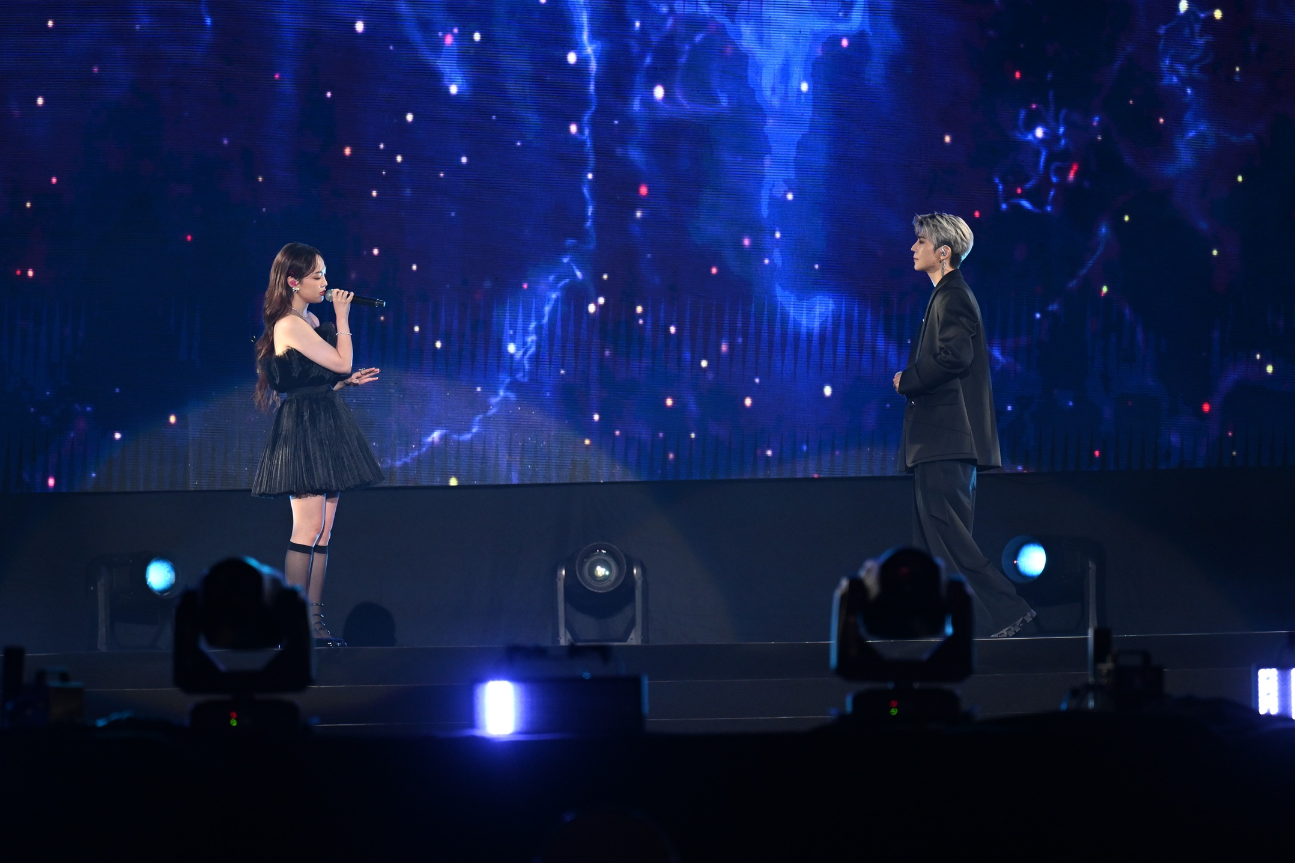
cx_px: 648
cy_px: 432
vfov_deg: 4.6
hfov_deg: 6.9
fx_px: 10788
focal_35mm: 300
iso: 1250
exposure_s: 1/400
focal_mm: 200
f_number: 2.8
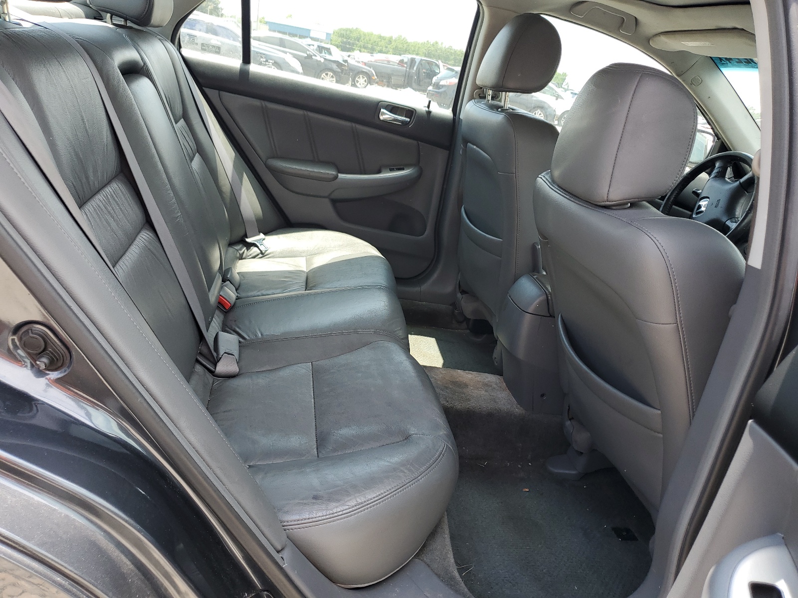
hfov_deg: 67.3
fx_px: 599
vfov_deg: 53.1
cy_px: 299
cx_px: 399
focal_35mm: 26
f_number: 1.5
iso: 50
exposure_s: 1/476
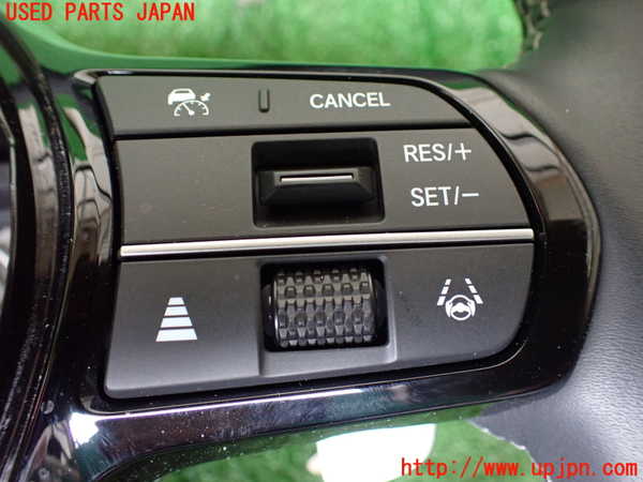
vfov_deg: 46.8
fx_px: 557
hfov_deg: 60.0
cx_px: 322
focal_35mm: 30
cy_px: 241
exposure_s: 1/80
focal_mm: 5.4
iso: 800
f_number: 2.3
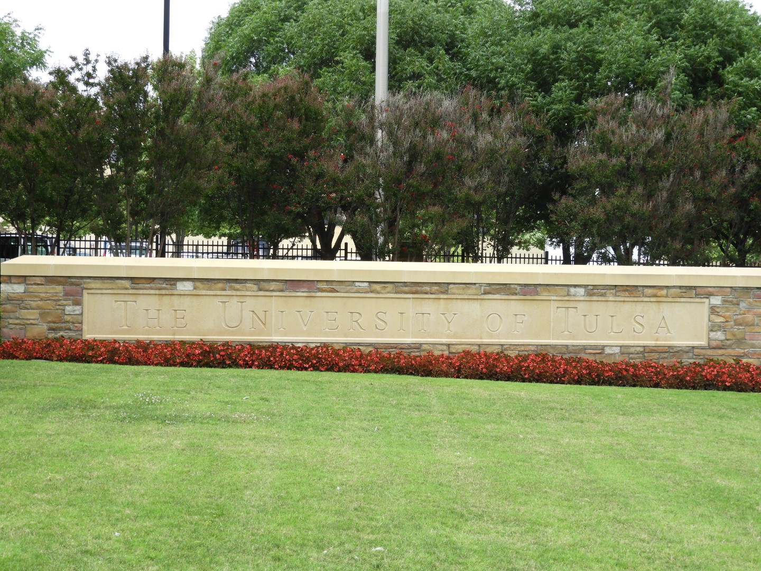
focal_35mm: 60
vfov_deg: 24.4
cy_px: 286
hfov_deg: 32.2
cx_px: 380
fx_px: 1319
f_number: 4.2
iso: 100
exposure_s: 1/400
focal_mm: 10.7
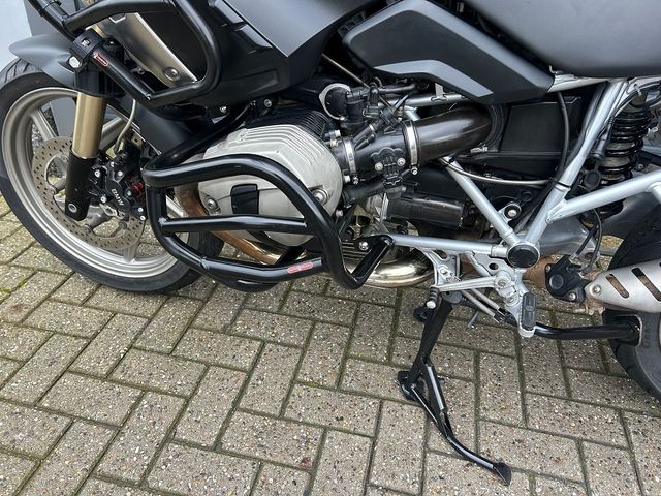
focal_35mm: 26
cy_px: 248
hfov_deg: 67.3
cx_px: 330
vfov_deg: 53.1
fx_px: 496
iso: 160
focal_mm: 5.7
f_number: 1.5
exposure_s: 1/60
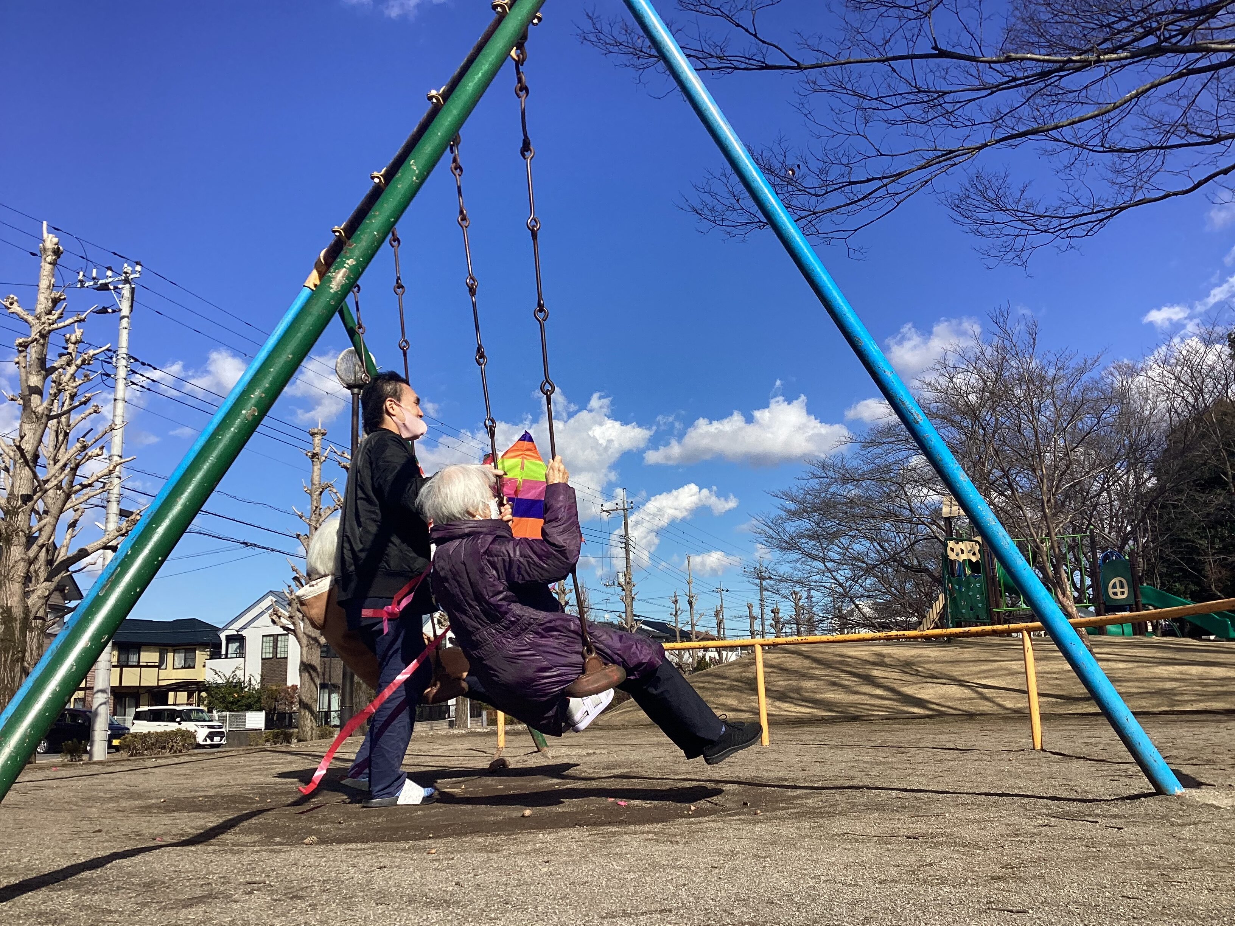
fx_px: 1106
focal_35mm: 31
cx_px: 618
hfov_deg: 58.4
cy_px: 463
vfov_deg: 45.4
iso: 25
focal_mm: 3.3
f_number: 2.4
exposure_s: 1/1404
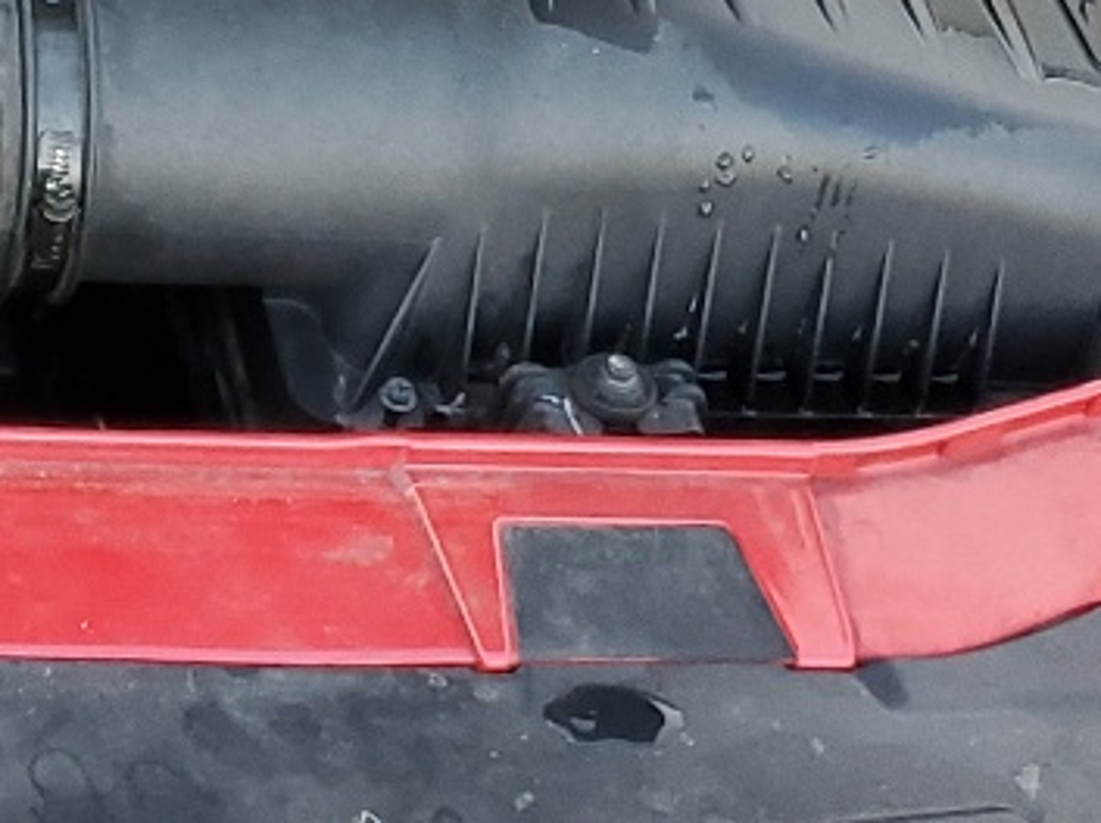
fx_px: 3749
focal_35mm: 118
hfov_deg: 14.7
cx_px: -873
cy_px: -405
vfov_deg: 12.0
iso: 62
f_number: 1.5
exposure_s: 1/120
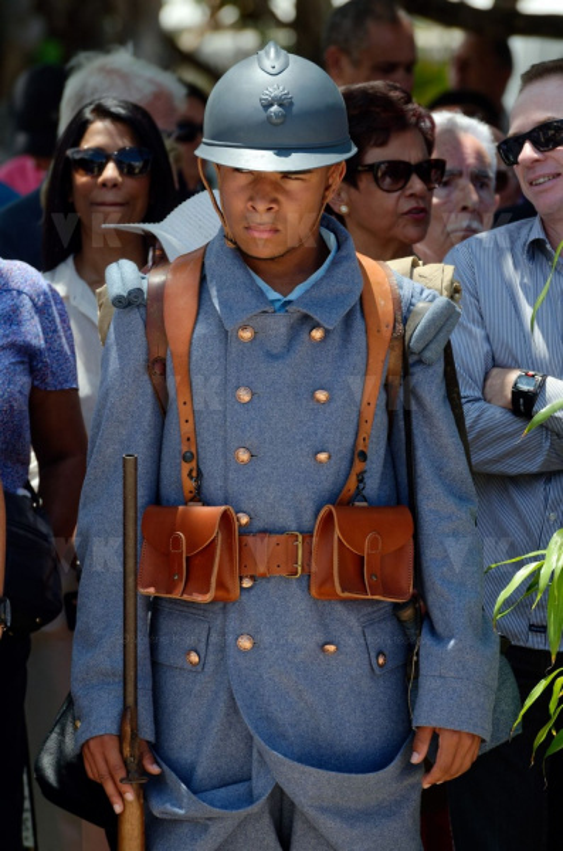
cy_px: 426
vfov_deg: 6.9
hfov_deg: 4.6
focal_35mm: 300
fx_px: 7074
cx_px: 282
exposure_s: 1/800
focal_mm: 200
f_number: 5.6
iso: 125
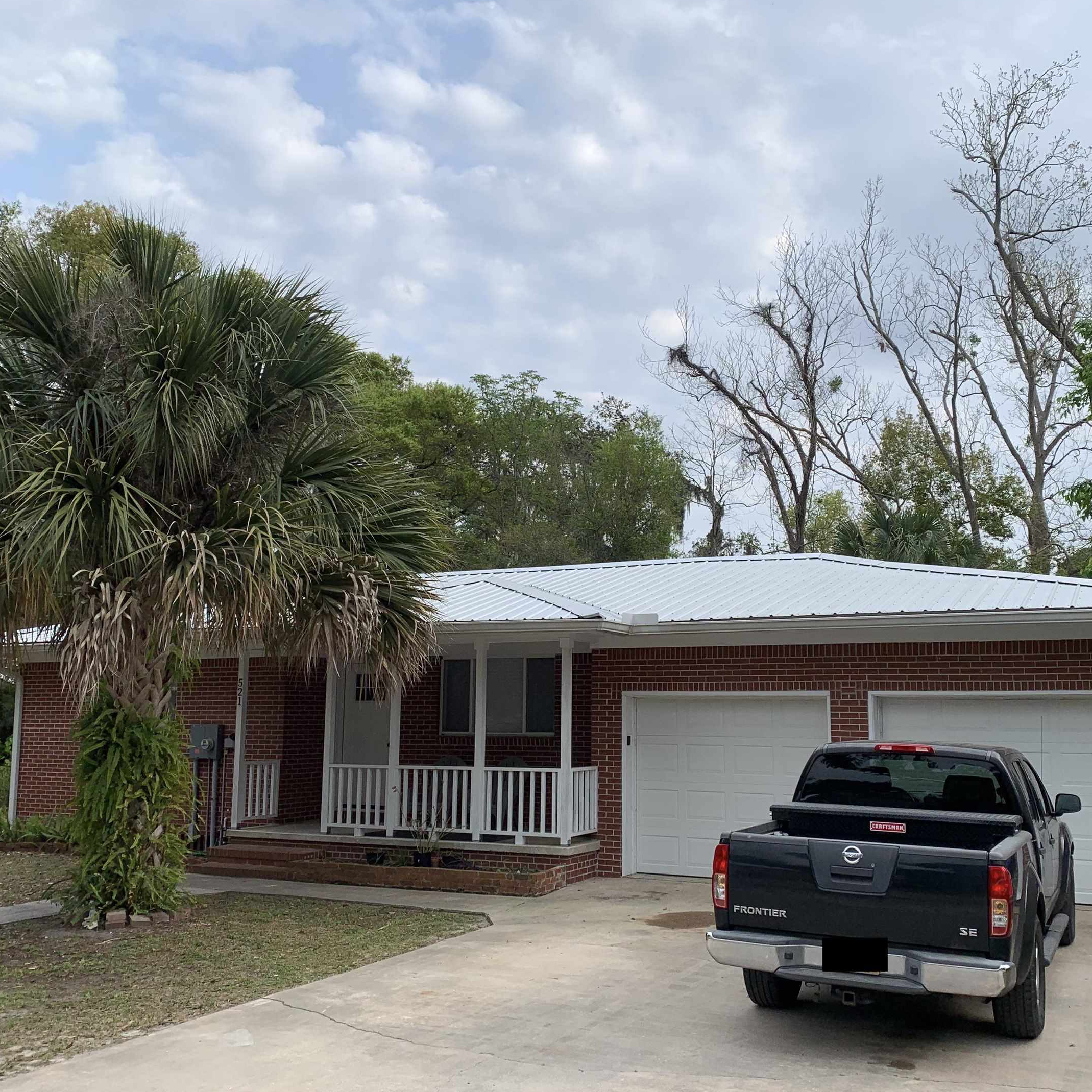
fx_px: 1178
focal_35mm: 33
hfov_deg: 49.7
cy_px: 573
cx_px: 578
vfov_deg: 49.7
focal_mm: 4.25
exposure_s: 1/1065
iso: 25
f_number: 1.8
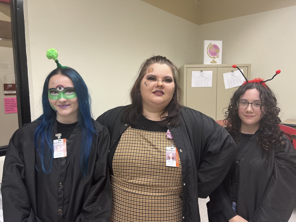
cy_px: 111
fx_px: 222
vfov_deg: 53.1
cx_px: 148
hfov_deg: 67.3
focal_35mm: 26
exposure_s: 1/60
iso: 80
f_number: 1.5
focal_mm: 5.7
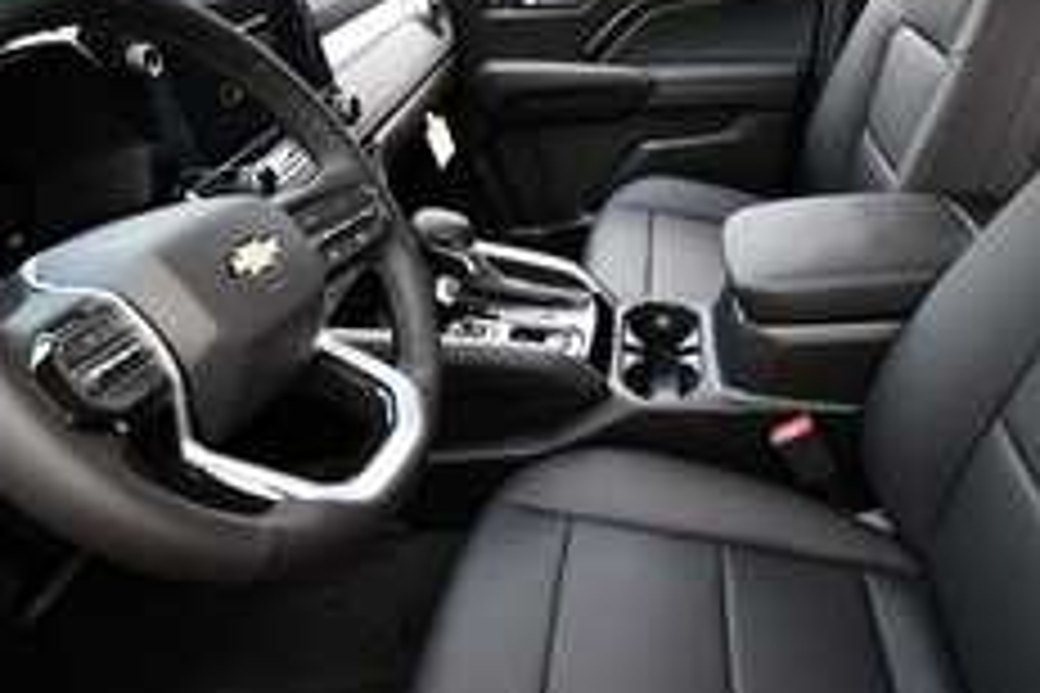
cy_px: 245
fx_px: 751
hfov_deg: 67.7
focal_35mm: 26
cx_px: 684
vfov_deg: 48.9
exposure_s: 1/125
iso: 1000
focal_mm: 10
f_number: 4.5
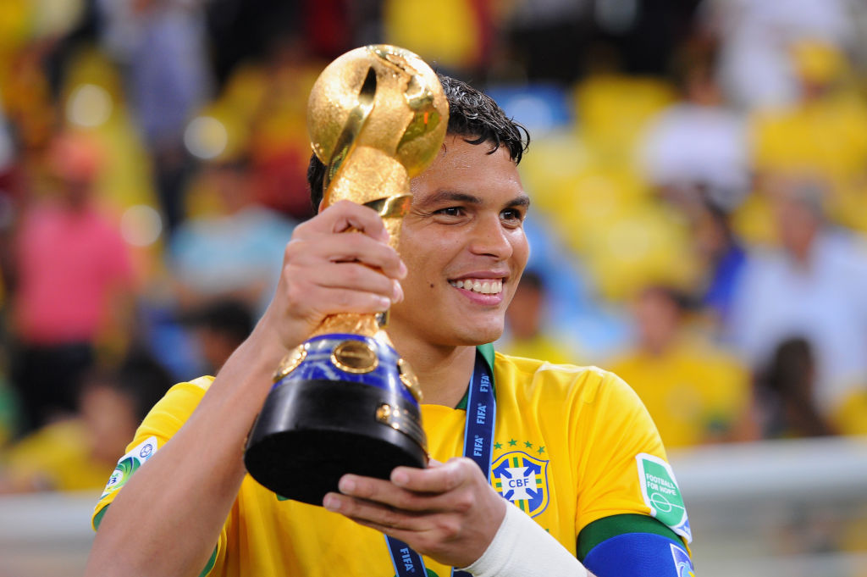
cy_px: 288
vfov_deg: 8.8
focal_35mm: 155
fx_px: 3730
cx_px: 434
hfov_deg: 13.3
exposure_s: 1/800
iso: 1600
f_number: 3.2
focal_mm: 155
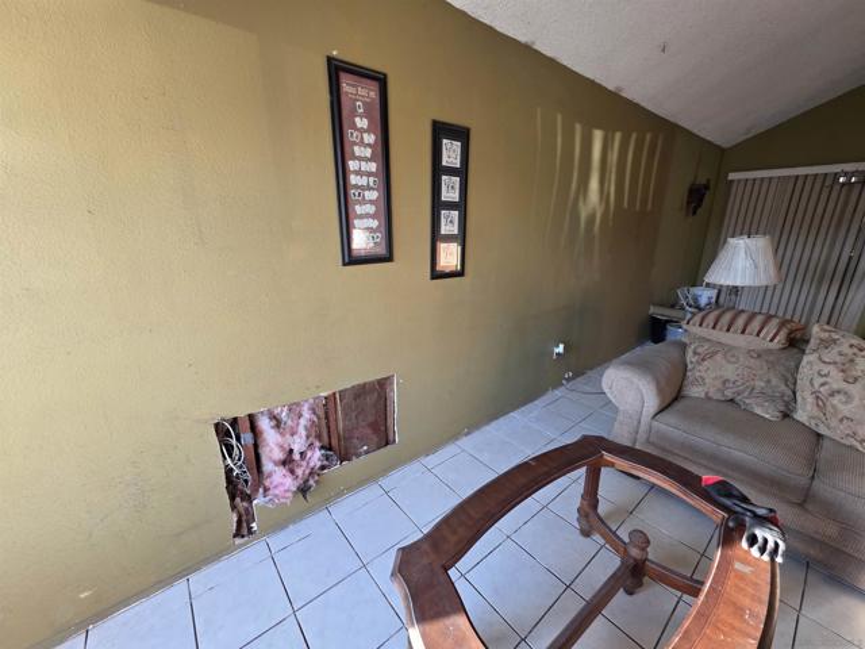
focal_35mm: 13
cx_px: 432
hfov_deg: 106.2
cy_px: 324
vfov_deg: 89.9
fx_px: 325
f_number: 1.9
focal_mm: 2.2
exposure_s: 1/120
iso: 200
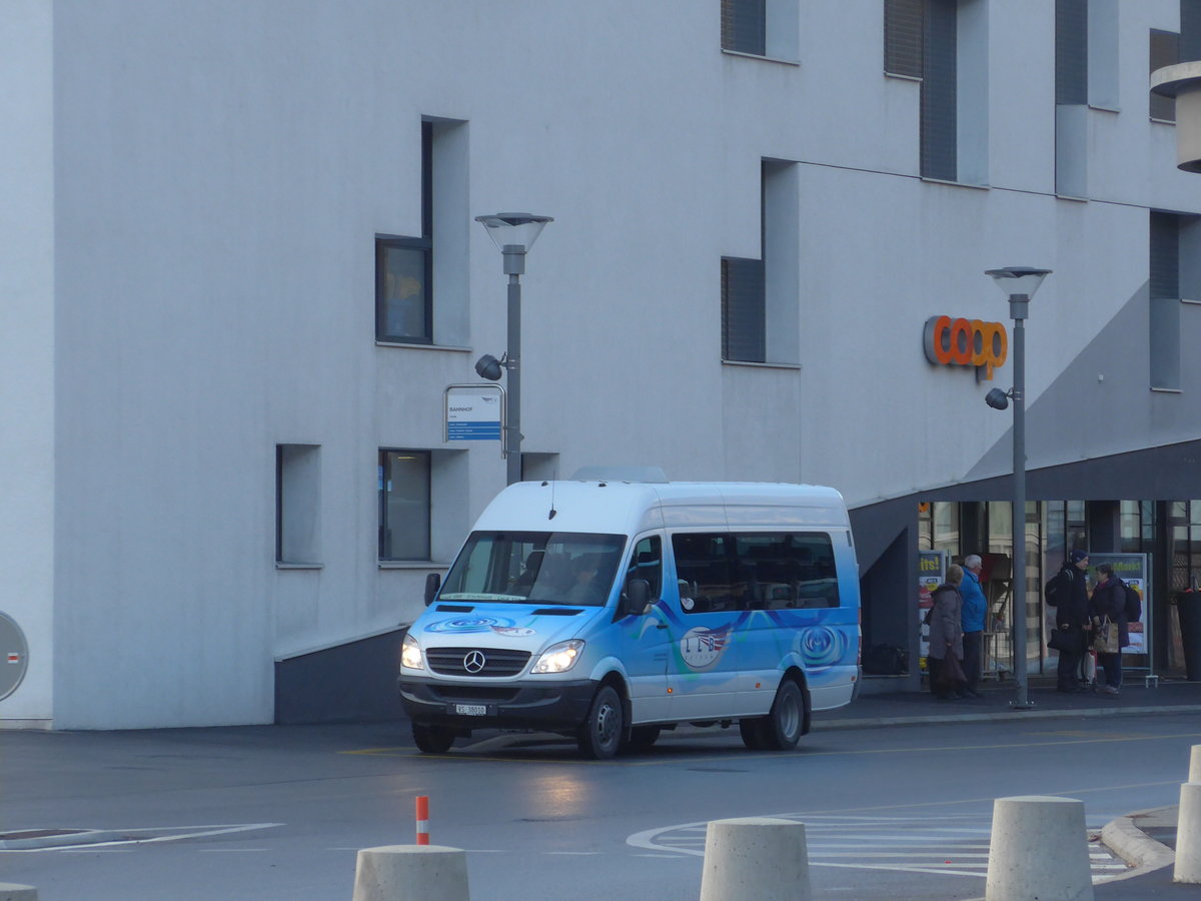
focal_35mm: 222
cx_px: 600
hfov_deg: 8.9
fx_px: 7702
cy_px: 450
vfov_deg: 6.7
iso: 250
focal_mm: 42.8
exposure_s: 1/125
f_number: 5.9
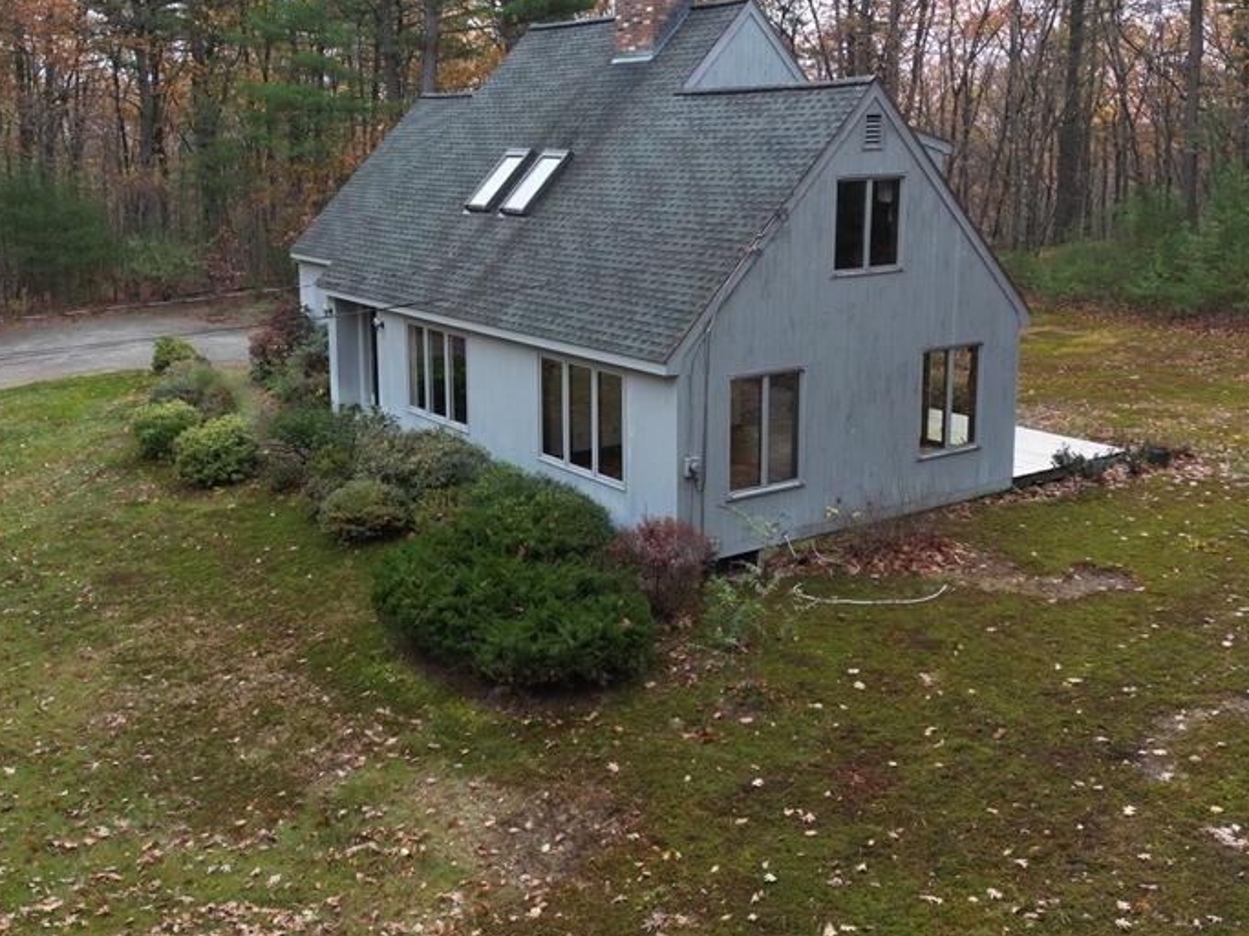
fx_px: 1299
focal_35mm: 36
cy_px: 360
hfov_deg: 51.3
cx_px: 560
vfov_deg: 39.4
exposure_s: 1/640
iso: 200
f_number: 1.7
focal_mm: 6.72
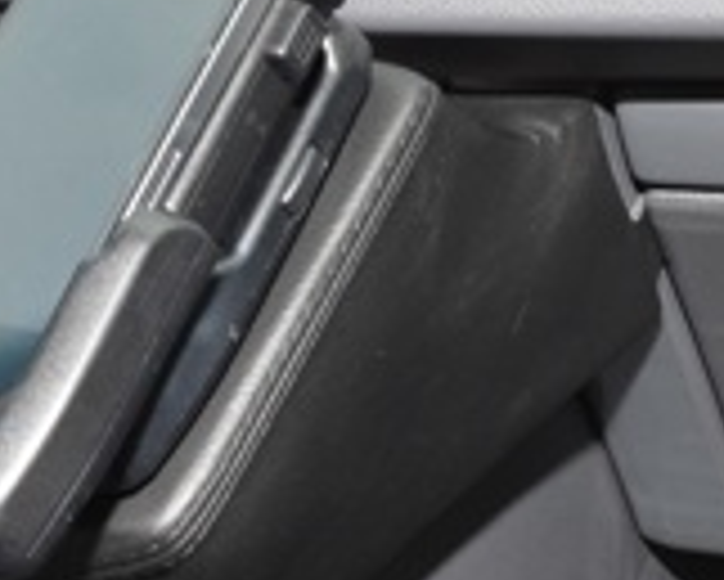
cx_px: 279
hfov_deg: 14.4
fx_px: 2873
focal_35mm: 134
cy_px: 324
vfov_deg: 11.5
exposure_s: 1/25
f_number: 13
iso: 200
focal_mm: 24
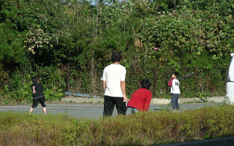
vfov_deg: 7.2
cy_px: 73
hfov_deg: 11.4
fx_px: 1167
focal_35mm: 183
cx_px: 117
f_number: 4
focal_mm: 28.7
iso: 50
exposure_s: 1/356
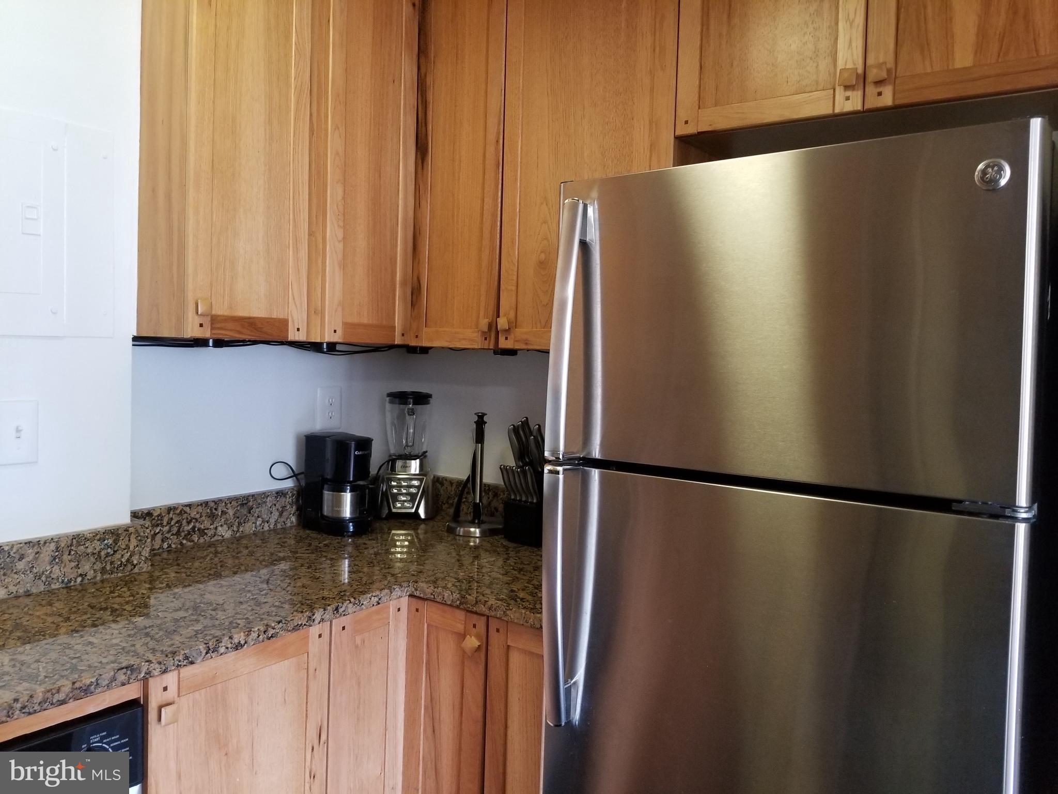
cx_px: 529
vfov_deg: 53.1
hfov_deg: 67.3
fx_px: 795
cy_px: 397
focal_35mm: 26
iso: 200
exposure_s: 1/30
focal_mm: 4.25
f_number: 1.7
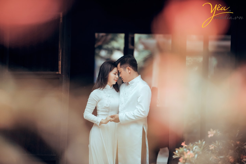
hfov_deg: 10.3
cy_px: 82
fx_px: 1367
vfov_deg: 6.9
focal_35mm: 200
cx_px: 123
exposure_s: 1/4000
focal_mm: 200
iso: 640
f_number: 2.8
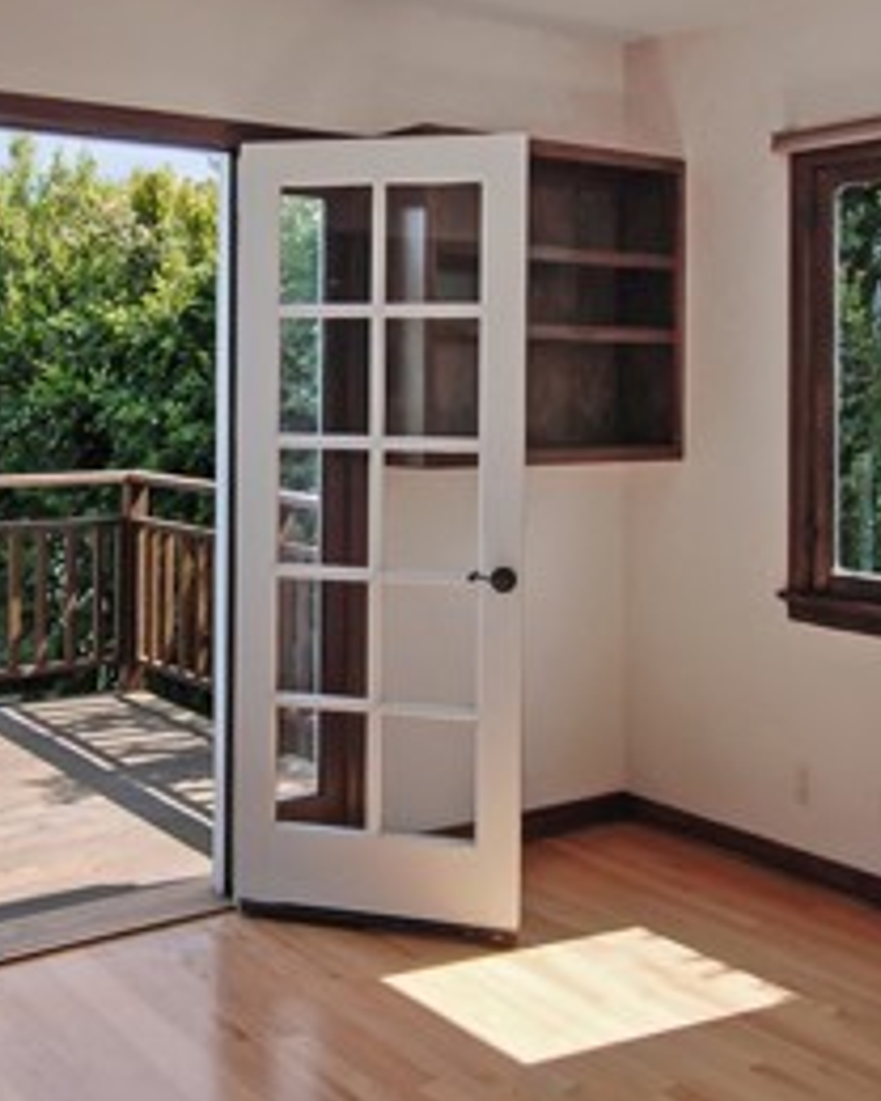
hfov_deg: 38.5
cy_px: 593
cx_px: 275
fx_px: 1244
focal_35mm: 38
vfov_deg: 47.7
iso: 125
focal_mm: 11
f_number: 6.3
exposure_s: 1/80
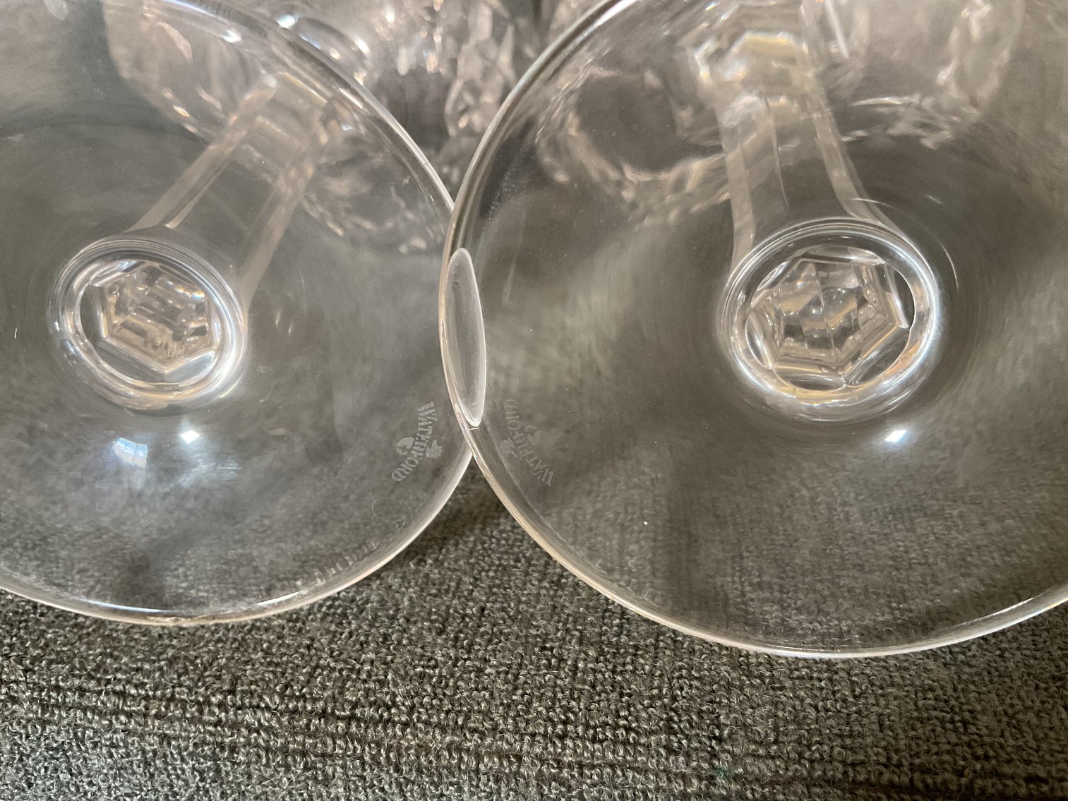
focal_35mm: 29
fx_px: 895
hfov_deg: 61.7
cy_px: 400
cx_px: 534
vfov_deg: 48.2
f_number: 1.8
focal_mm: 3
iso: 250
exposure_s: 1/60
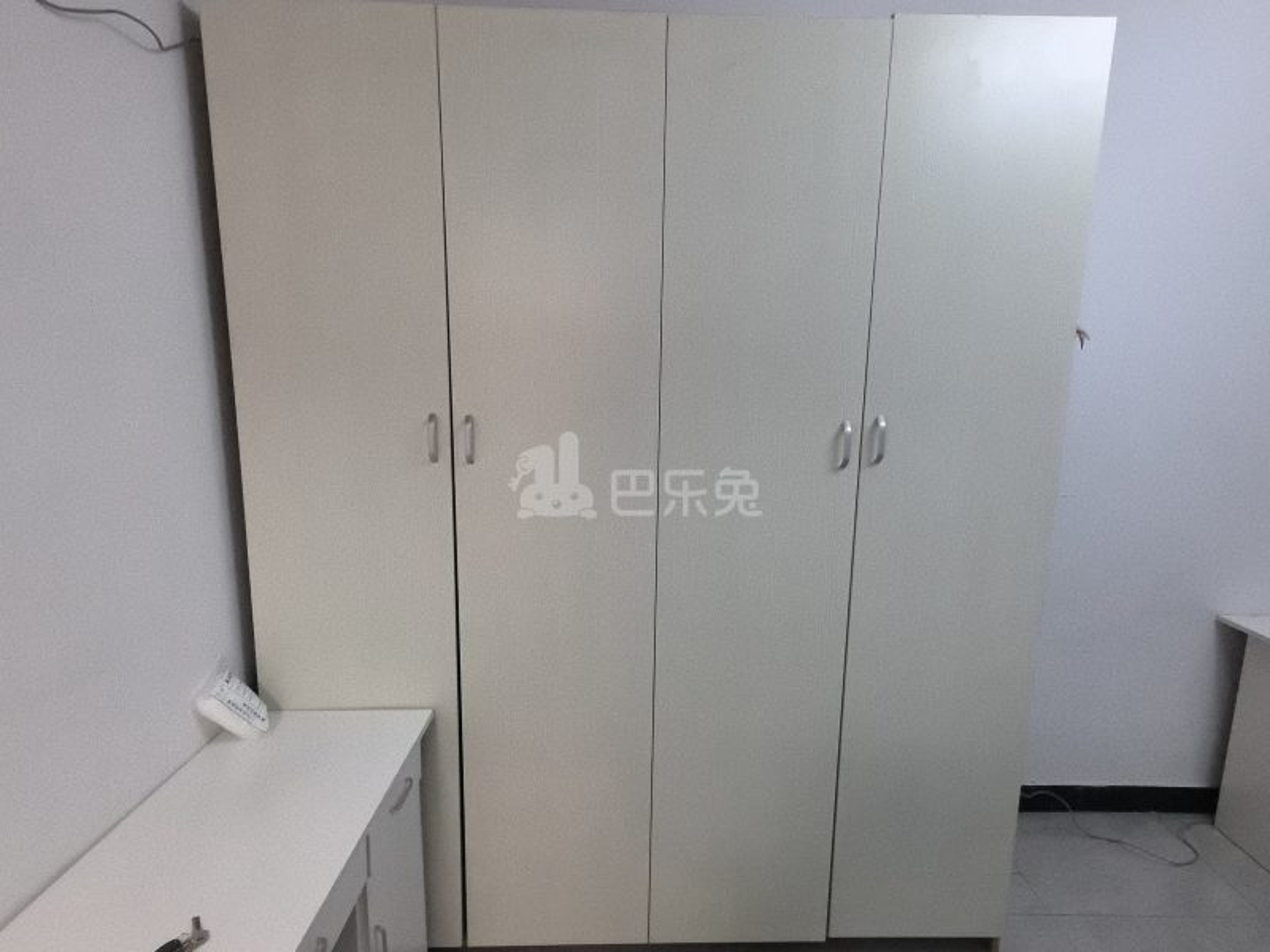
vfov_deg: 68.7
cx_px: 635
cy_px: 476
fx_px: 697
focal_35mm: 19
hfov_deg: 84.7
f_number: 2.2
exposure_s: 1/33.3
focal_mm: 1.95
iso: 500
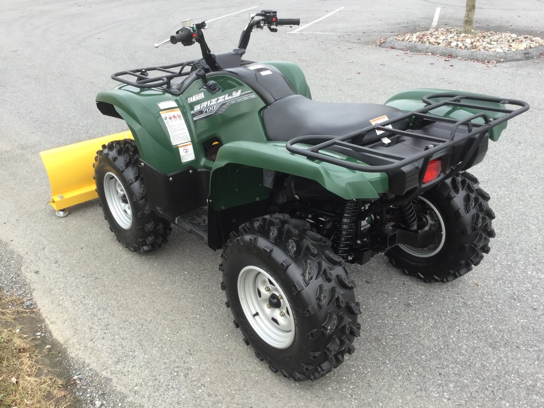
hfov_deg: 58.4
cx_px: 272
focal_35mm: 31
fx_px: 487
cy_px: 204
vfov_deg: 45.4
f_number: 2.4
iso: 25
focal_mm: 3.3
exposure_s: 1/247
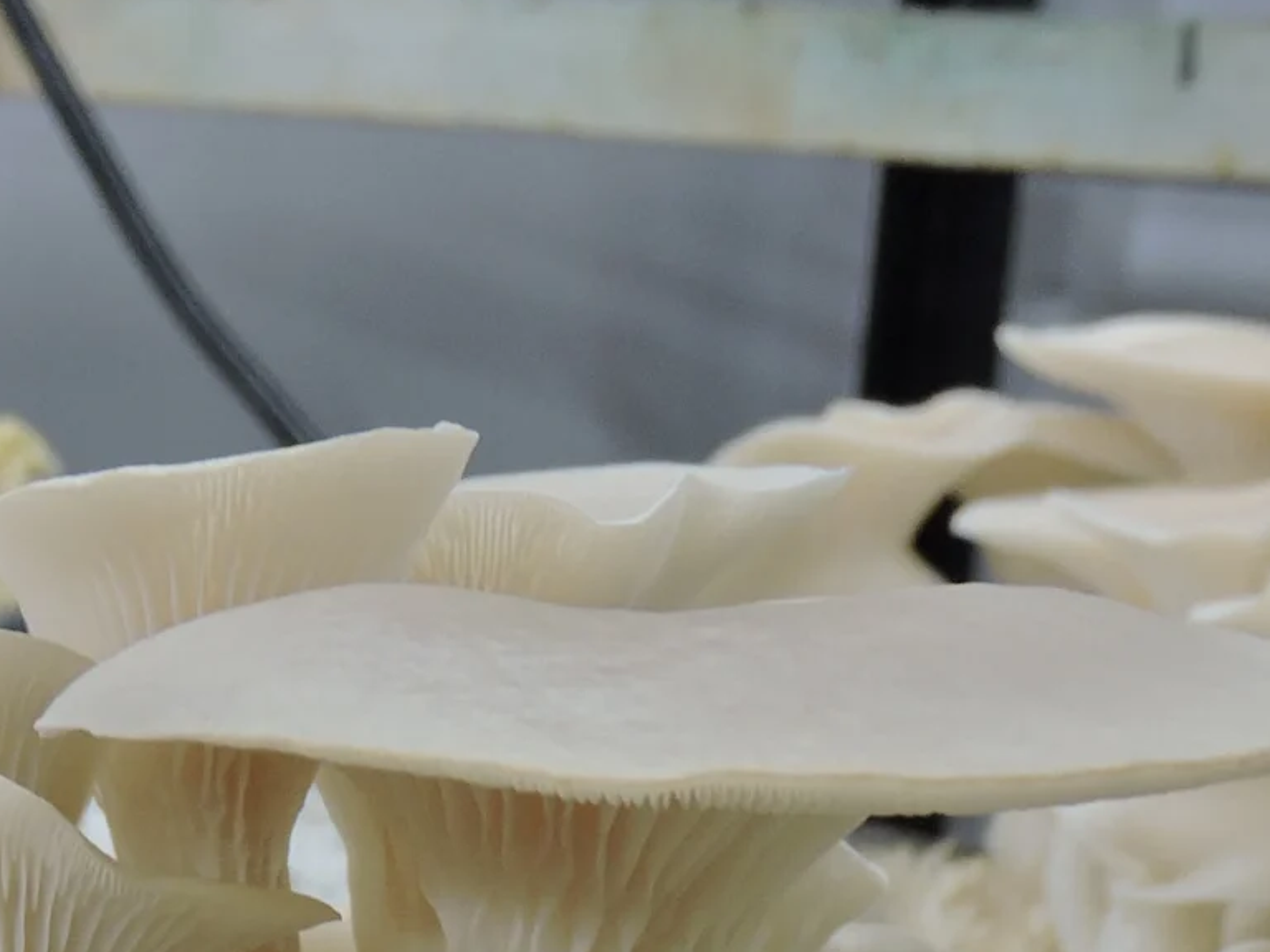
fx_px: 2935
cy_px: 1246
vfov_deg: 17.3
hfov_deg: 24.2
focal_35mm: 80
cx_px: 324
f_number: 3.3
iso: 100
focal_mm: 4.3
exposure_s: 1/50
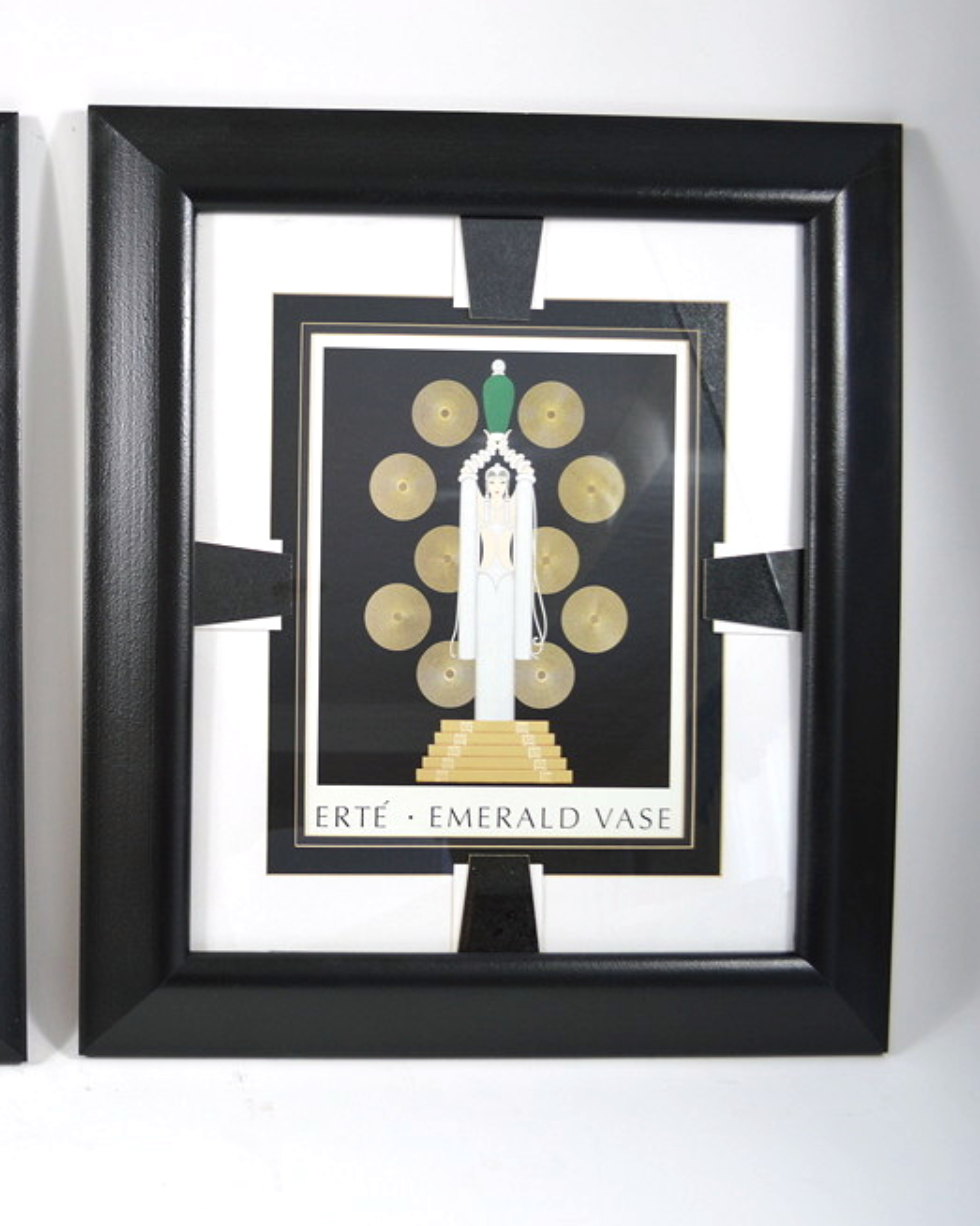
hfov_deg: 32.7
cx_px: 60
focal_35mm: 43
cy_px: 620
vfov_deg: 42.9
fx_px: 1559
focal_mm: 20
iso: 400
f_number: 4.5
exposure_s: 1/80
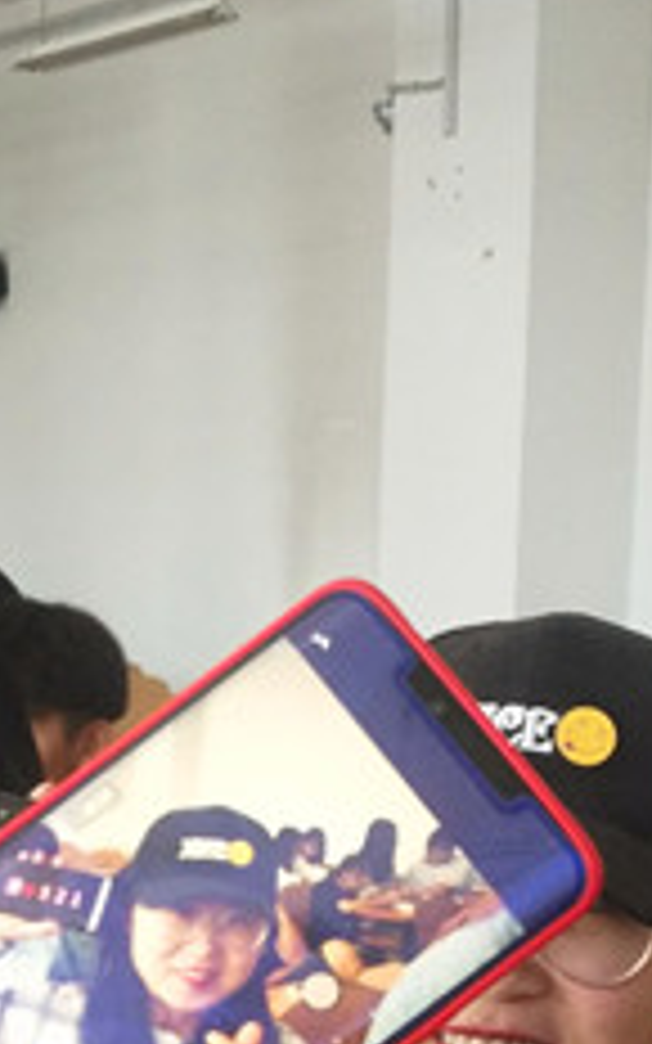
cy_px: 904
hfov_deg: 15.6
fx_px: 2331
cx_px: -4
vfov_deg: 24.6
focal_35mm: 82
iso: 200
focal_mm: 3.88
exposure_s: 1/33.3
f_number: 2
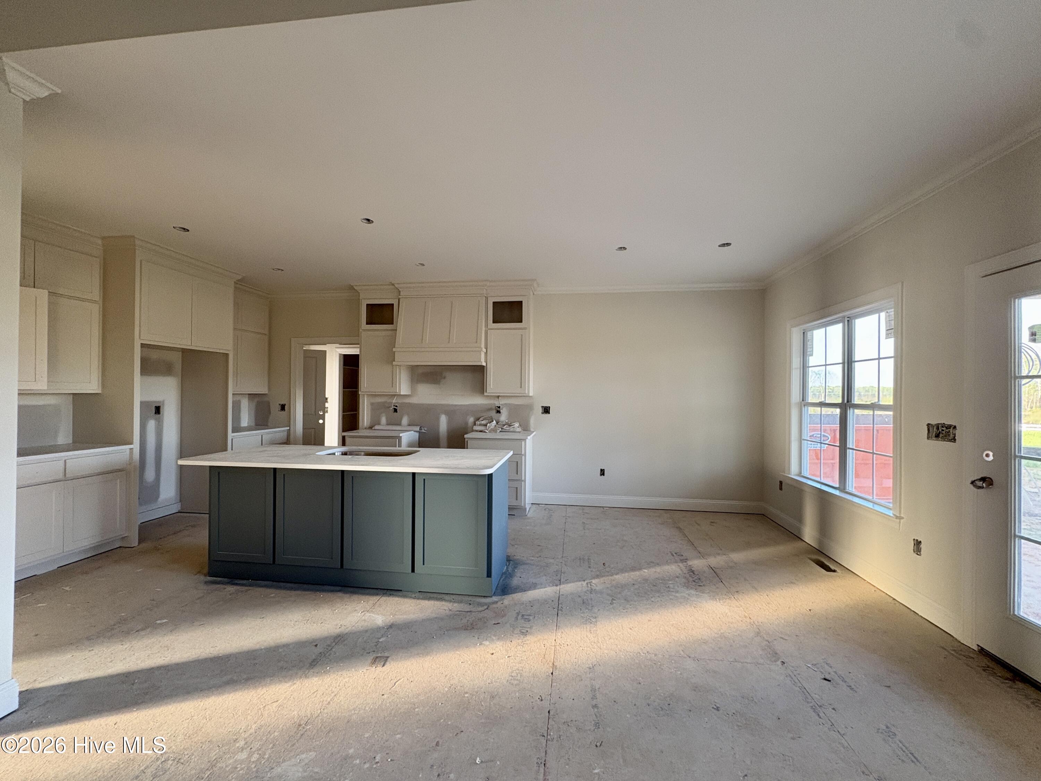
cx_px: 520
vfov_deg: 85.7
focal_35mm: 14
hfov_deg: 102.1
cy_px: 390
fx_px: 421
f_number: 2.2
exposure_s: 1/91
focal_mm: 2.22
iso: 250
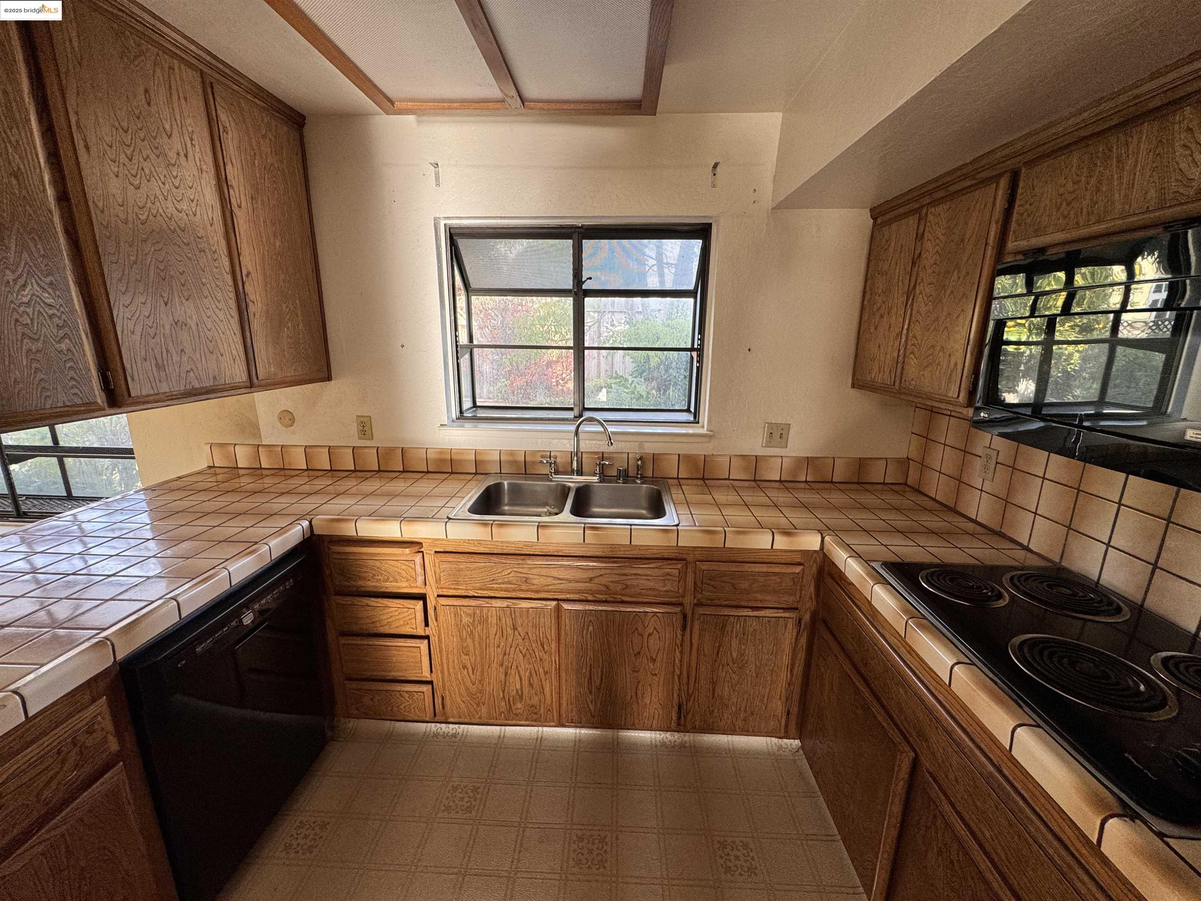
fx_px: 486
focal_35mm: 14
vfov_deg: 85.7
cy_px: 450
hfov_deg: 102.1
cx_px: 600
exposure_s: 1/99
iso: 100
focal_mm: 2.22
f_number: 2.2
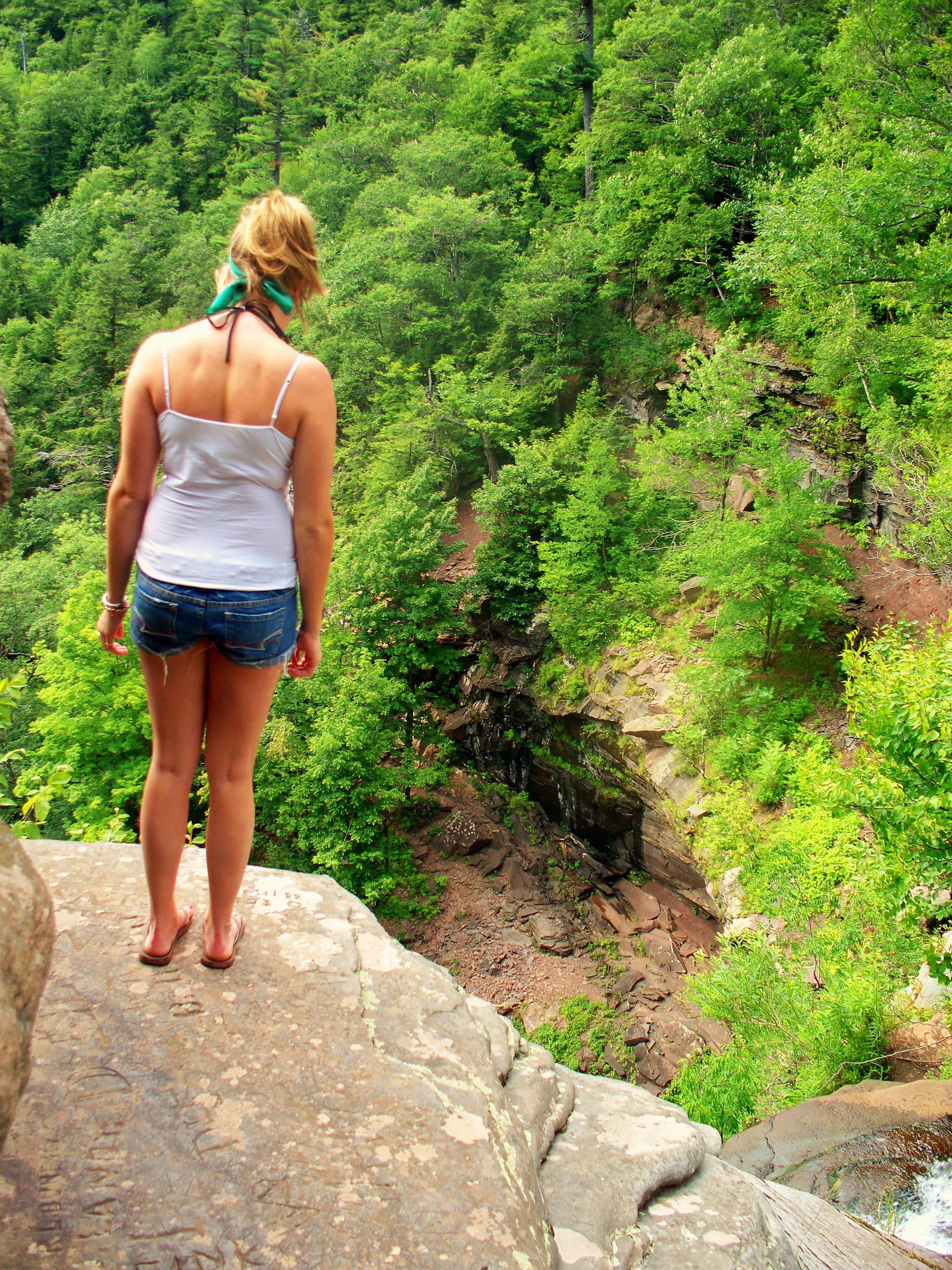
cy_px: 635
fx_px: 1320
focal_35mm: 36
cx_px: 476
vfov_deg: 51.4
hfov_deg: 39.7
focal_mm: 7.54
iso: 64
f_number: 2.8
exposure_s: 1/125
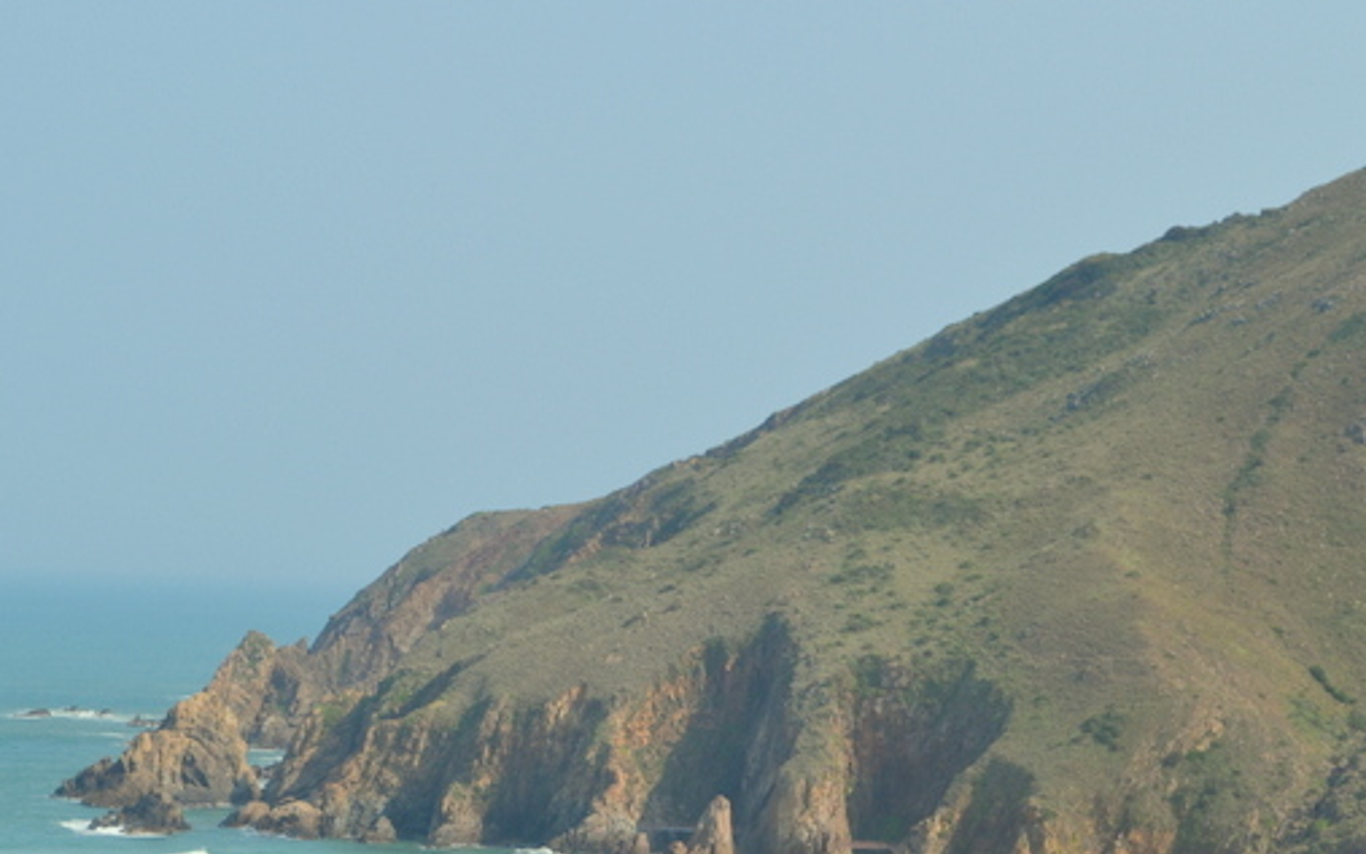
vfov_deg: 9.9
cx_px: 539
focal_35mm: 133
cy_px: 593
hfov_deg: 15.7
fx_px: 4945
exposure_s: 1/250
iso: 100
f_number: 8
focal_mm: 55
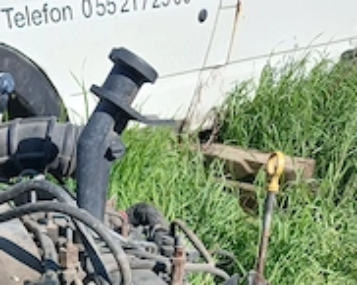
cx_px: 73
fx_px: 612
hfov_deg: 31.7
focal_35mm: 58
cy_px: 387
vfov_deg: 22.8
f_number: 1.8
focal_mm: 3.98
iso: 20
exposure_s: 1/323
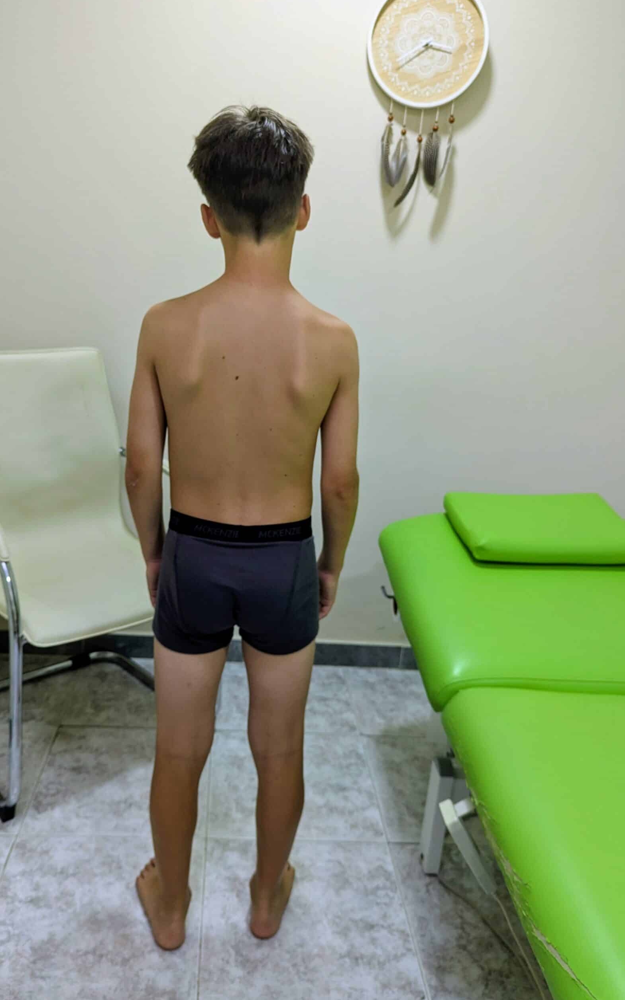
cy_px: 499
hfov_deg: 47.5
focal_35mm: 26
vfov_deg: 70.4
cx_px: 269
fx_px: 709
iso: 108
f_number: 1.85
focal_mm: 6.81
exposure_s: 1/38.1
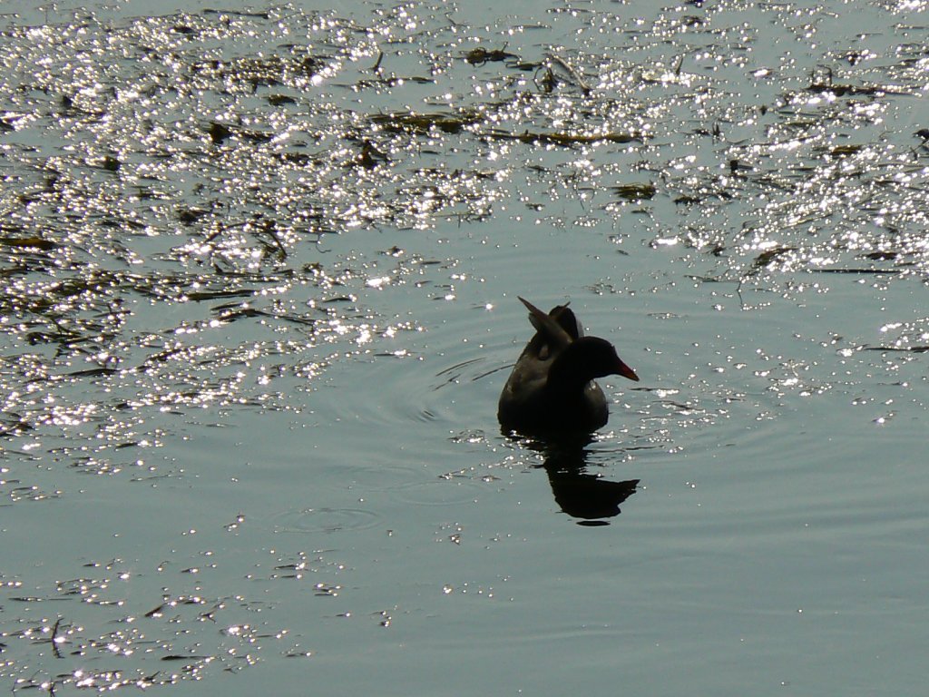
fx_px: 15941
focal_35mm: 594
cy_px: 348
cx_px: 464
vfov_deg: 2.5
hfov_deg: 3.3
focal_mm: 72
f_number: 8
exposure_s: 1/640
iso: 80
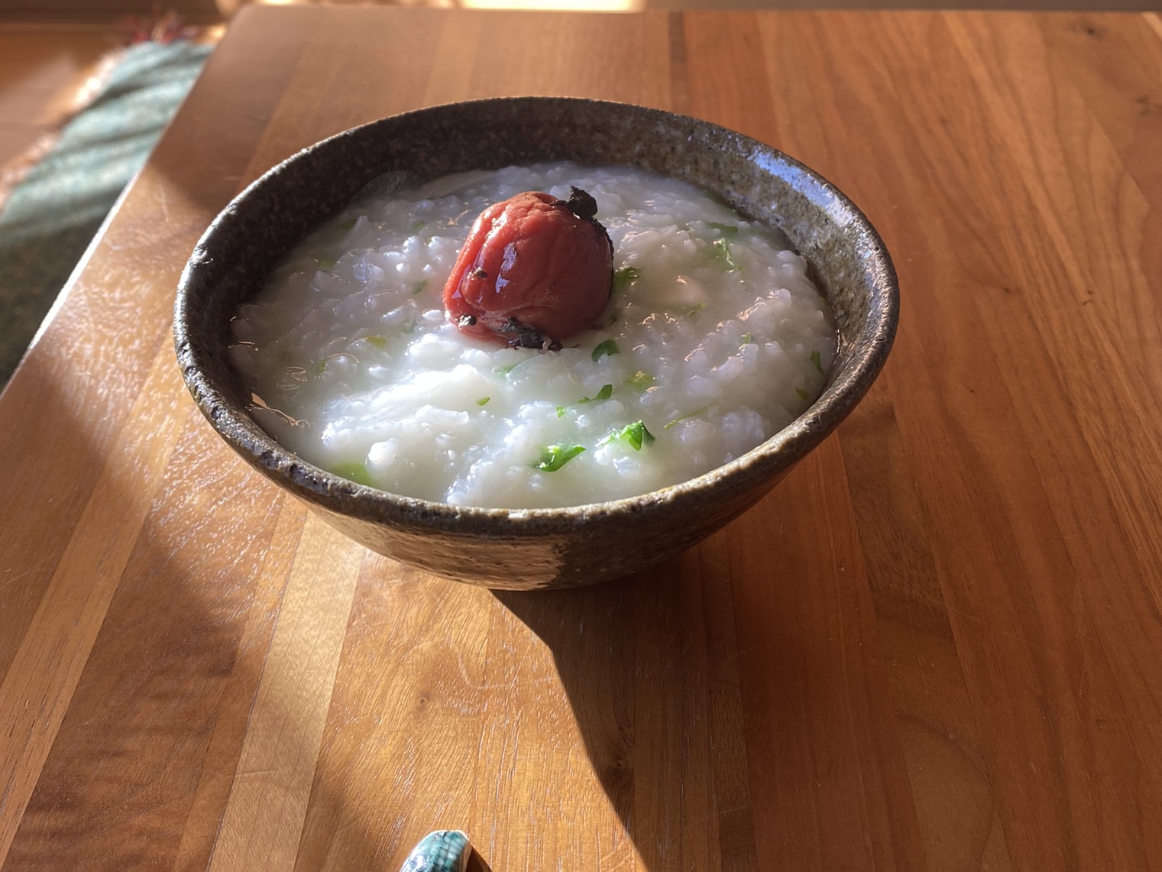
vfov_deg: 40.4
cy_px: 323
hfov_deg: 52.6
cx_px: 580
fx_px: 1175
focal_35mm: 35
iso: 40
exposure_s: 1/121
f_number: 1.8
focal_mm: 4.25
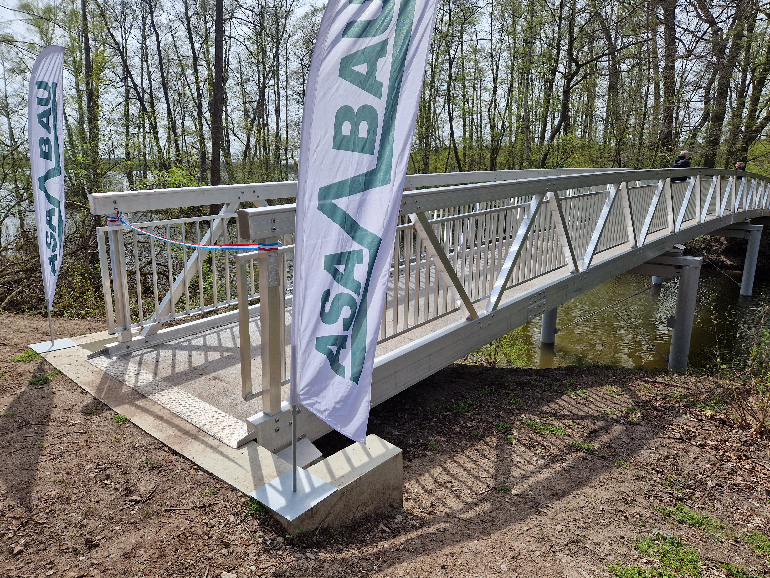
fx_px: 512
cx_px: 385
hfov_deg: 73.9
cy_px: 289
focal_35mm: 23
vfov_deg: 58.9
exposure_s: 1/1156
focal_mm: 5.4
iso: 50
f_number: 1.8
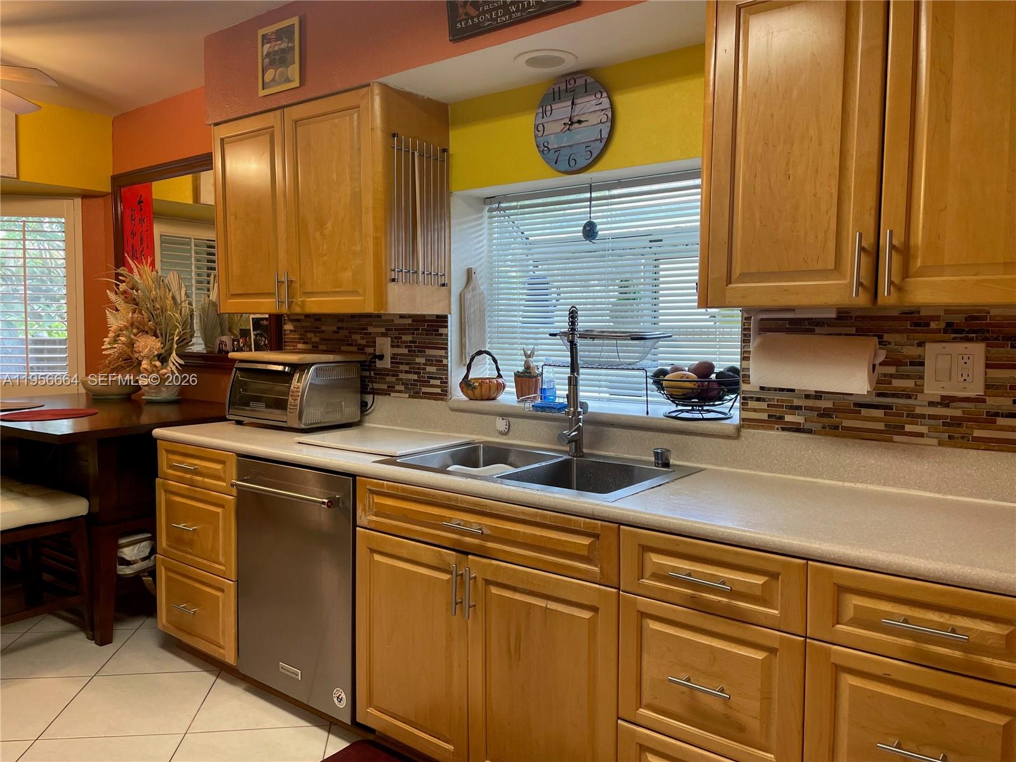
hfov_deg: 67.3
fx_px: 763
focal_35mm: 26
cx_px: 508
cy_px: 381
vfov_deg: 53.1
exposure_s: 1/60
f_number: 1.6
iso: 80
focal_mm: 4.2
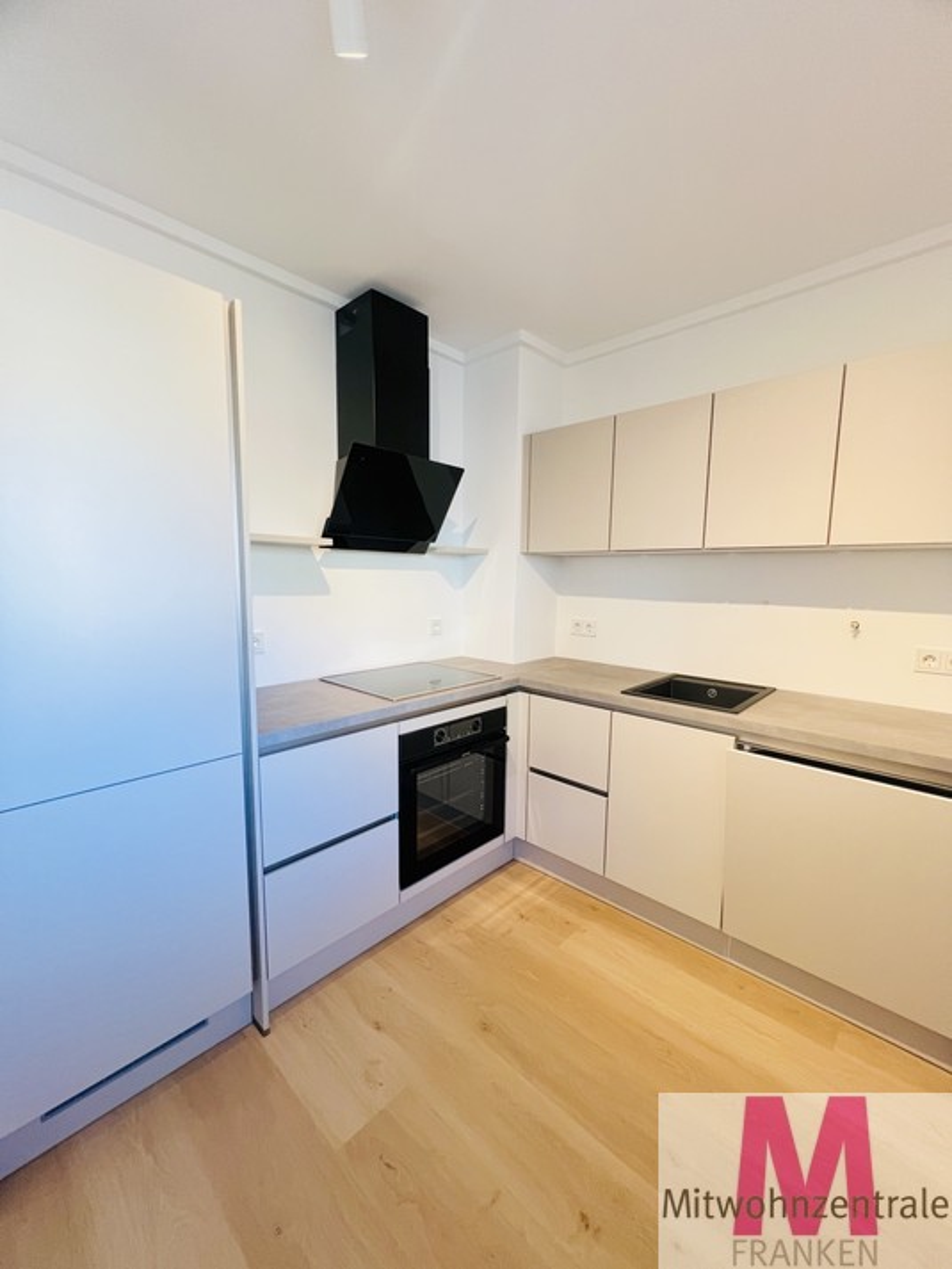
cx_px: 476
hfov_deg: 89.9
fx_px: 477
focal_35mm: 13
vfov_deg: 106.2
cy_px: 634
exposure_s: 1/50
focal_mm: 1.57
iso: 160
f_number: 1.8
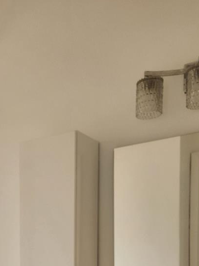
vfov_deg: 33.4
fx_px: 391
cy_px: 281
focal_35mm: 51
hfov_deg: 27.4
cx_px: 16
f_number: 1.8
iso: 125
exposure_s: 1/180
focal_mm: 5.4
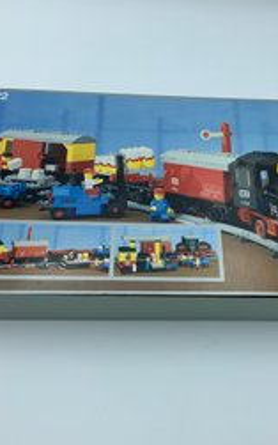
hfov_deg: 30.3
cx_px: 187
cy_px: 222
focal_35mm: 42
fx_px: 509
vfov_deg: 47.2
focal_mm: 3
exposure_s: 1/422
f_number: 1.8
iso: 16
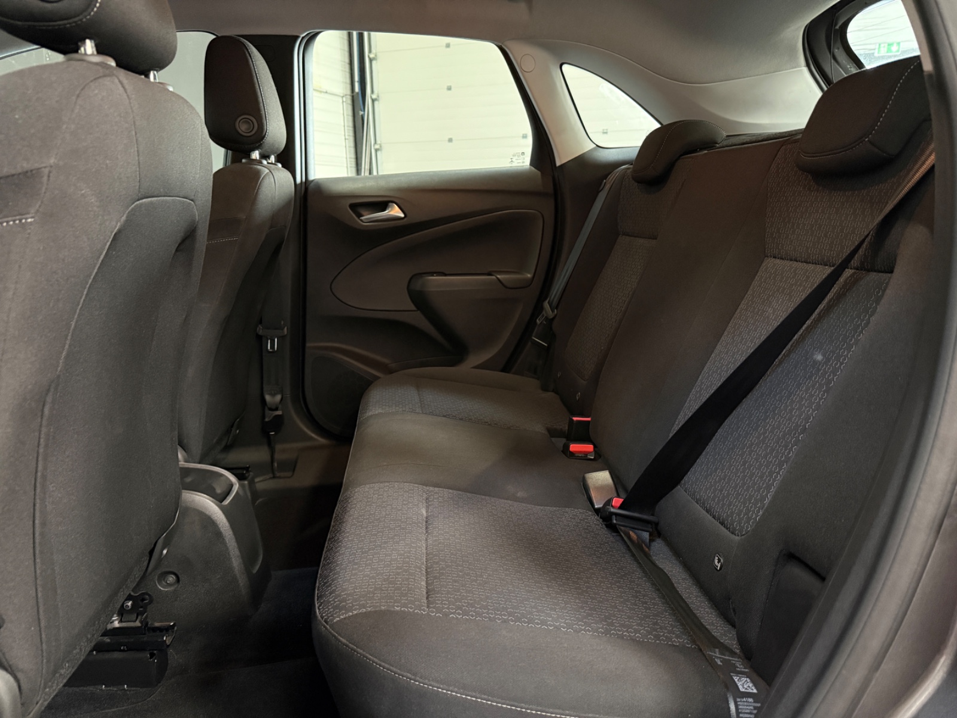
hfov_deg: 71.6
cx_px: 478
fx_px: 664
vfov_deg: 56.8
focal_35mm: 24
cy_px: 359
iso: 800
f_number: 1.78
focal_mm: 6.76
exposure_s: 1/25
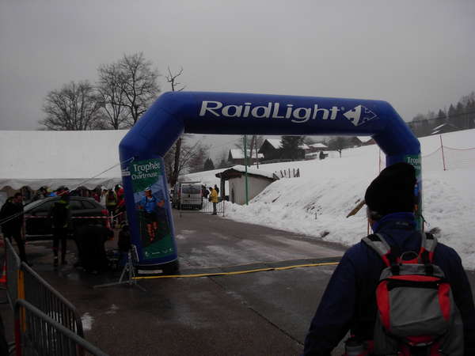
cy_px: 178
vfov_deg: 37.7
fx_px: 521
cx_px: 238
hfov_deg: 49.0
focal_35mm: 38
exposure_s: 1/132
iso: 79
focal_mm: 6.3
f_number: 2.9
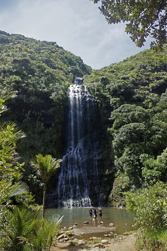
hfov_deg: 47.8
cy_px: 126
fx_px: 188
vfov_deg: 67.4
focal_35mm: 27
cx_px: 84
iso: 200
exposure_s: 1/100
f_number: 5.6
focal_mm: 18
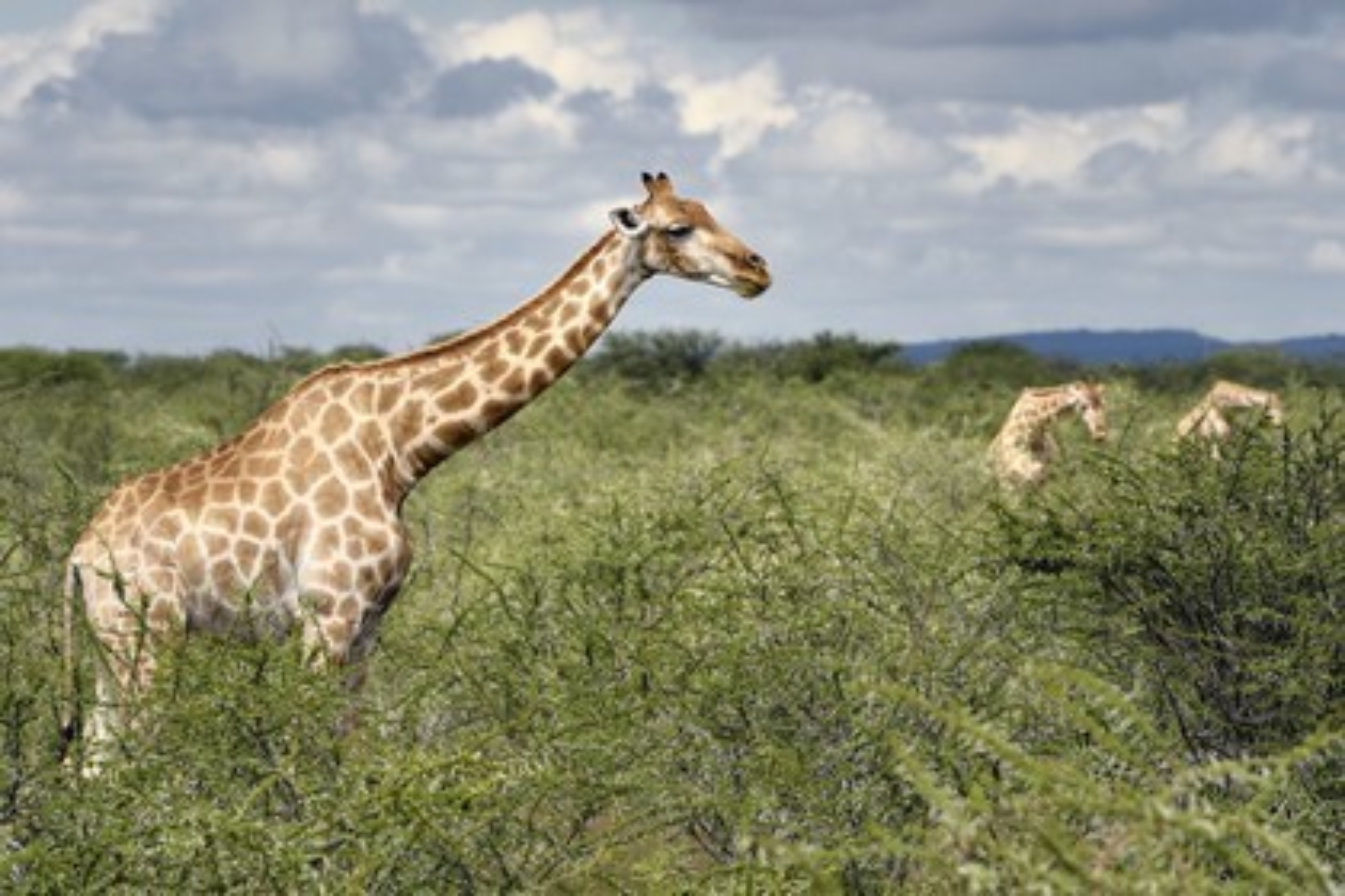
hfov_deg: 7.4
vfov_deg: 4.9
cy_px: 448
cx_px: 672
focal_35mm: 280
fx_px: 10460
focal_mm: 280
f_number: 9
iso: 400
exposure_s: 1/1250
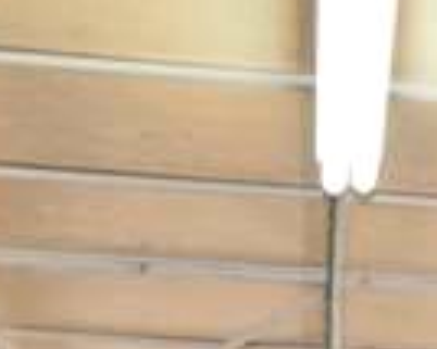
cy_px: 793
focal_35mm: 193
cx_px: 688
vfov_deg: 7.5
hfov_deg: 9.7
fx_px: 2494
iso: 400
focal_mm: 18
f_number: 4.5
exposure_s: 1/80
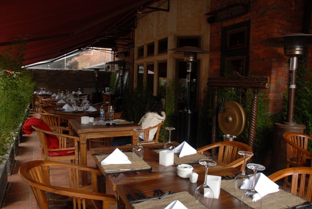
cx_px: 156
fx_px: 260
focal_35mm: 30
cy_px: 104
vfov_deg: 43.7
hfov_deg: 61.9
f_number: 7.1
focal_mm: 20
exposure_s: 1/8
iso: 100
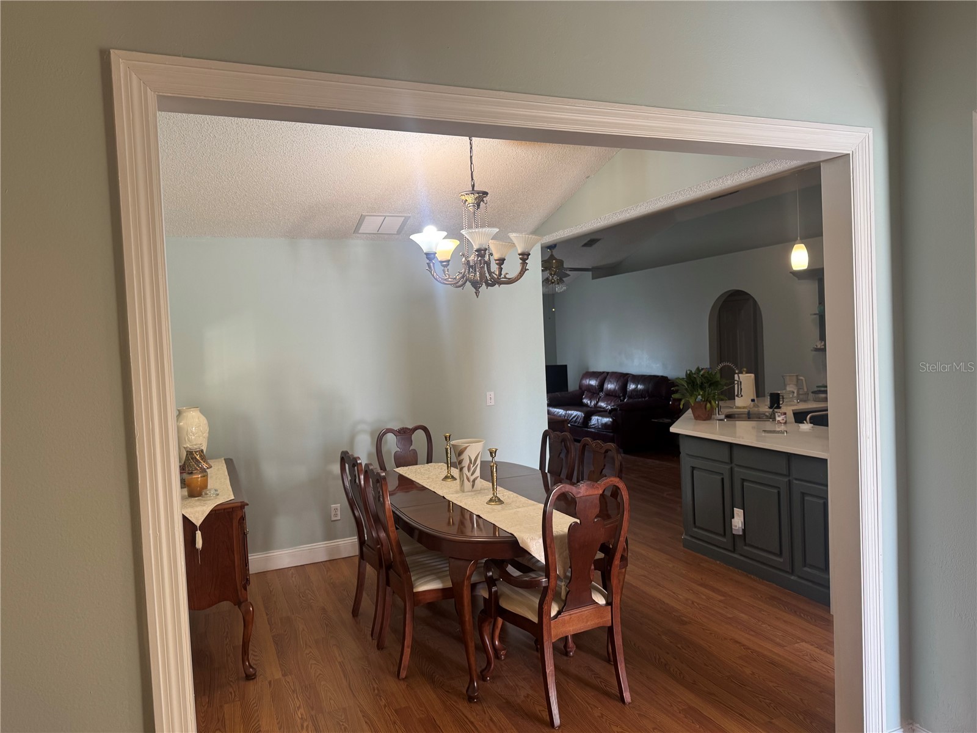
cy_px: 366
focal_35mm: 24
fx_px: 677
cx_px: 488
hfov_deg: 71.6
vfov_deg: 56.8
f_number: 1.78
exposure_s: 1/60
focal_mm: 6.76
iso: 125
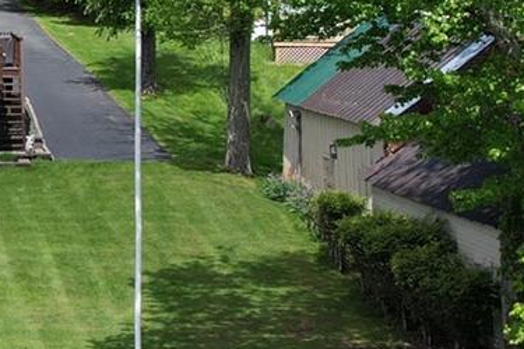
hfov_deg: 16.2
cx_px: -152
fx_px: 1747
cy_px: -12
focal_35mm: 120
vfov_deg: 11.3
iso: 130
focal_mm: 8.38
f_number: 2.8
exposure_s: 1/2000
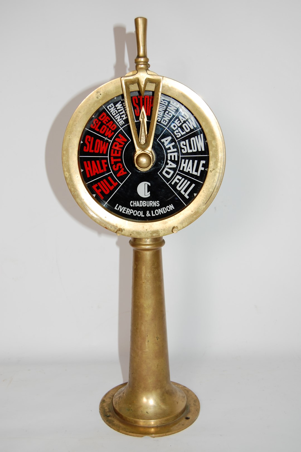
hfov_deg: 31.8
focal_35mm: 42
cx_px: 150
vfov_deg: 46.4
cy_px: 226
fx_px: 528
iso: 200
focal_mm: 28
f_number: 5.6
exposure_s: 1/125
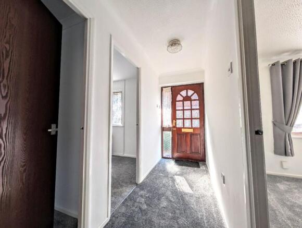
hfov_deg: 110.4
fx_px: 105
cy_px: 114
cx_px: 151
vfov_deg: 94.7
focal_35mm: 12
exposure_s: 1/380
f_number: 1.7
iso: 48
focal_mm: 2.02
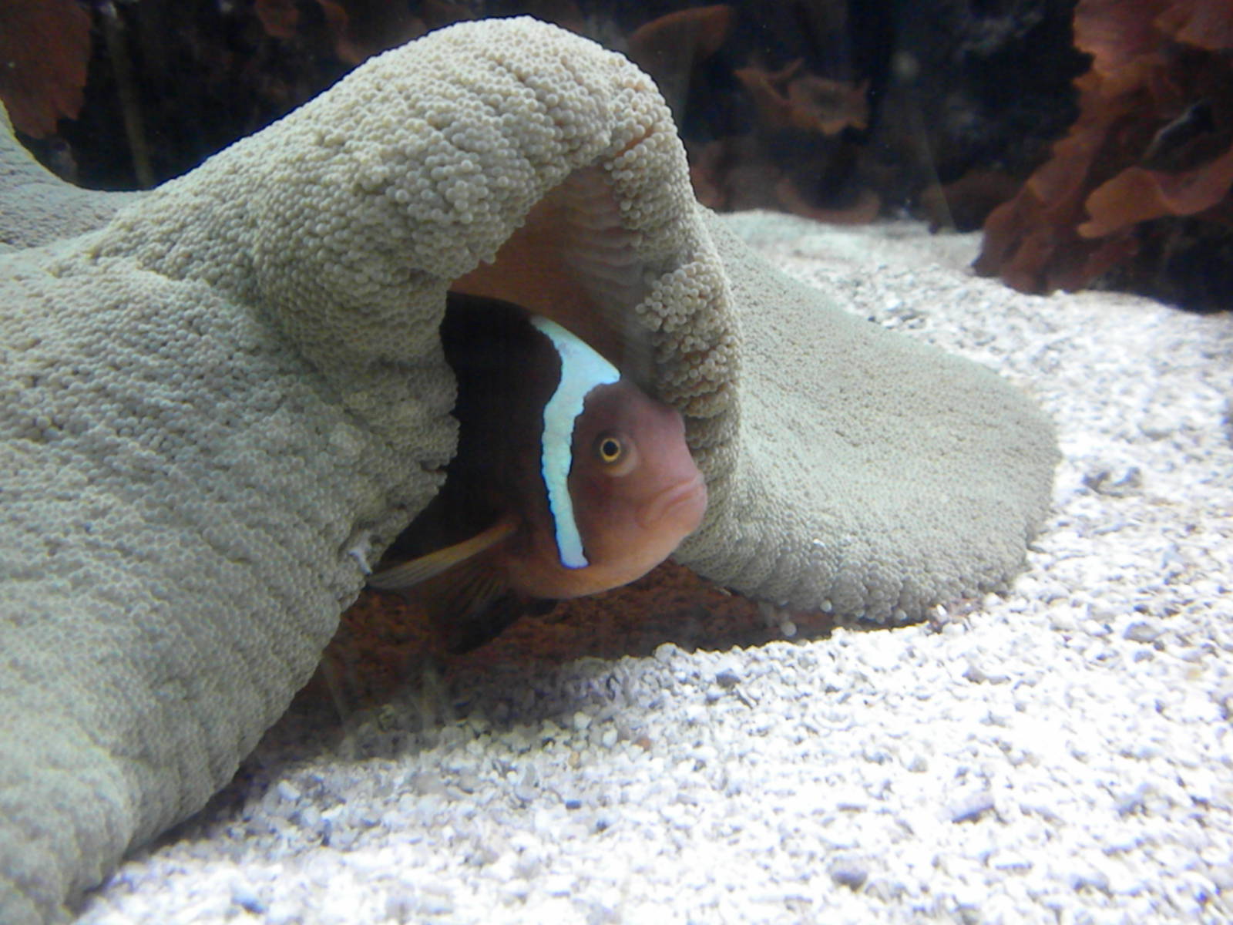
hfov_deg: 50.1
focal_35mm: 37
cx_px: 616
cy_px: 462
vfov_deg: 38.7
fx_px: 1318
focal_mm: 6.6
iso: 688
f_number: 3.5
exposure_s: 1/260
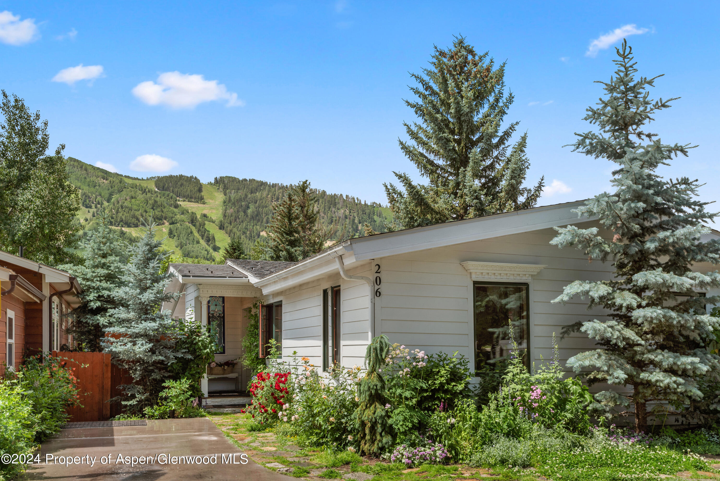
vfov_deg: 37.9
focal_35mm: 35
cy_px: 240
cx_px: 360
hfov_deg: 54.4
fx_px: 700
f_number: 7.1
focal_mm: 35
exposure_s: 1/200
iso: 100
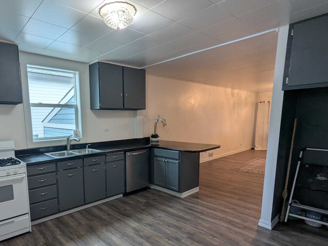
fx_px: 199
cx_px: 118
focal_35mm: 21
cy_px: 149
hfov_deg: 77.2
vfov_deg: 62.8
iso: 49
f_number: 2.2
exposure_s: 1/40
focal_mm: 2.35
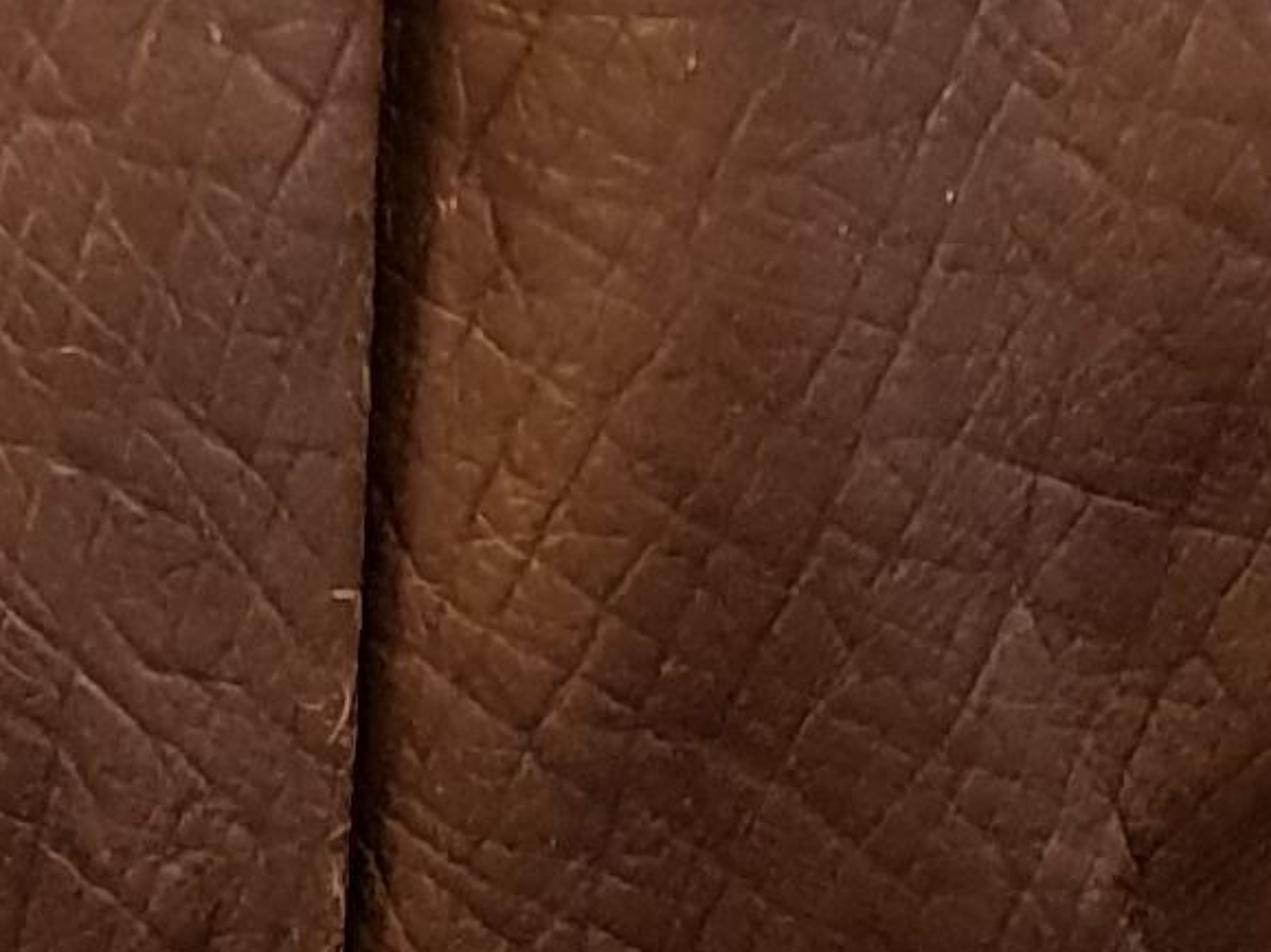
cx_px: 588
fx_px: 6644
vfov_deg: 7.2
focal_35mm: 181
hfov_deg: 10.9
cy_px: 3016
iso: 200
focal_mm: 4.3
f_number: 1.5
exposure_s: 1/50
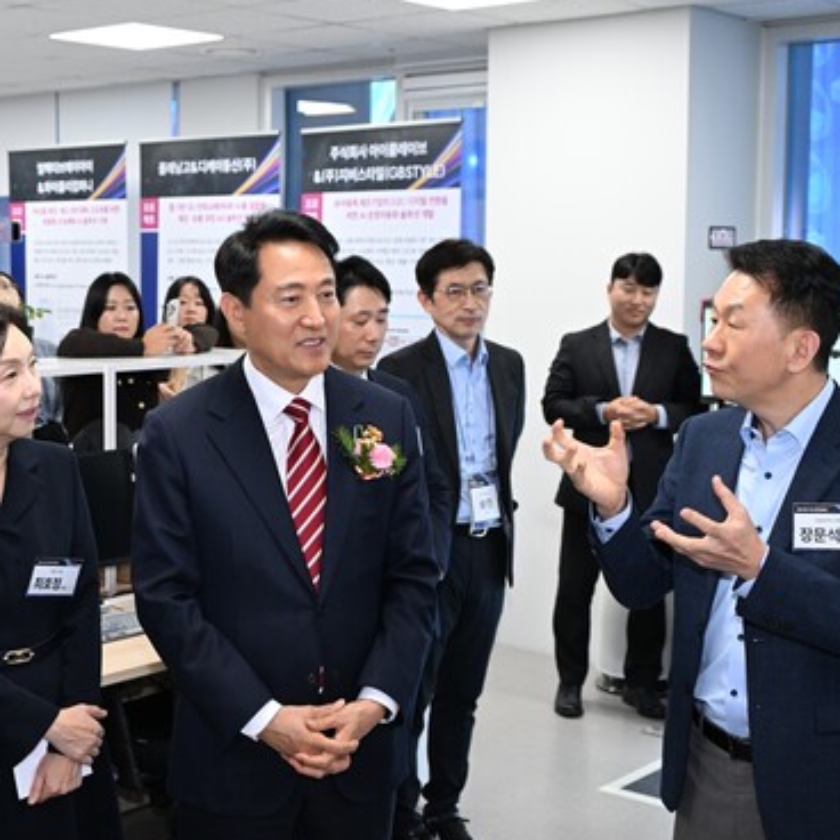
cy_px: 446
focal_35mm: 54
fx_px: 1483
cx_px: 262
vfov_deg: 31.6
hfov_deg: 31.3
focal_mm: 39
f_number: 5.6
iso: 2500
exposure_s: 1/200
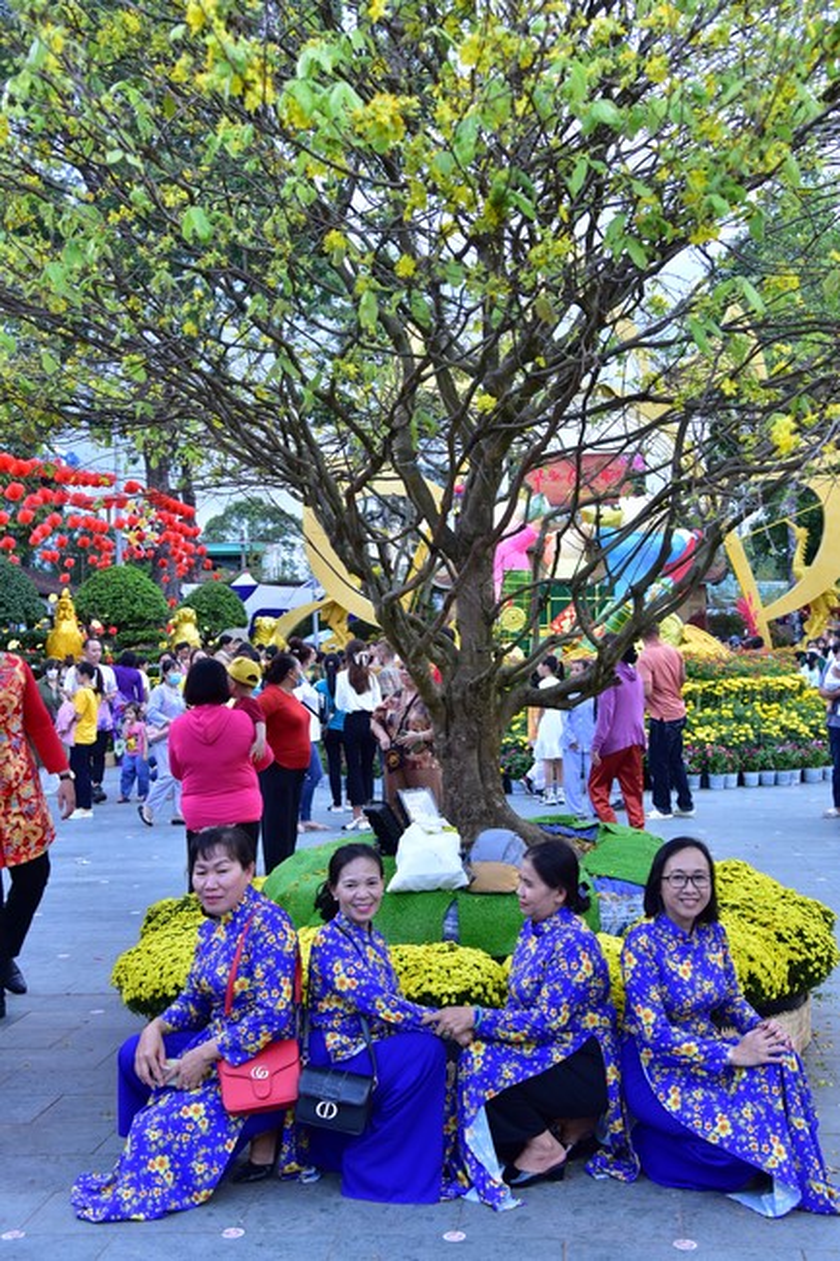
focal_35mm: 44
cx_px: 420
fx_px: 1541
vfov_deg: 44.5
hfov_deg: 30.5
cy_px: 630
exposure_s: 1/125
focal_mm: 44
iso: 320
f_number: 5.6
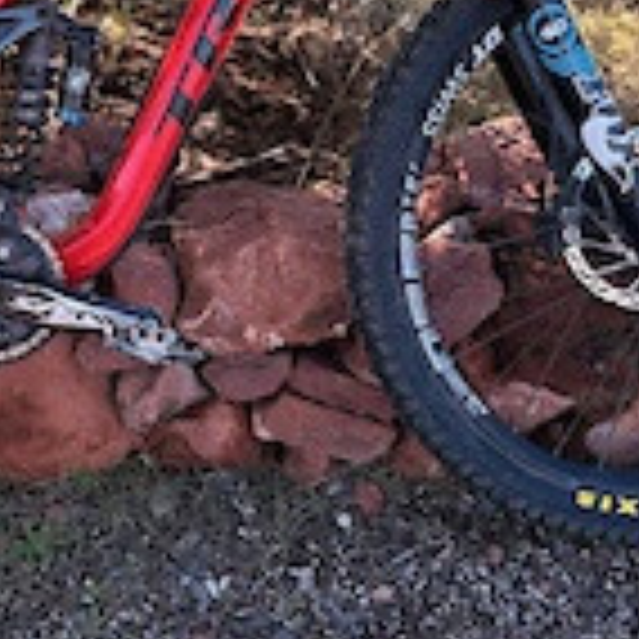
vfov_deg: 20.9
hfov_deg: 21.1
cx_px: 108
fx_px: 1692
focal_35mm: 81
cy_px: 43
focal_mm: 5.96
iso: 50
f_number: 1.6
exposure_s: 1/311
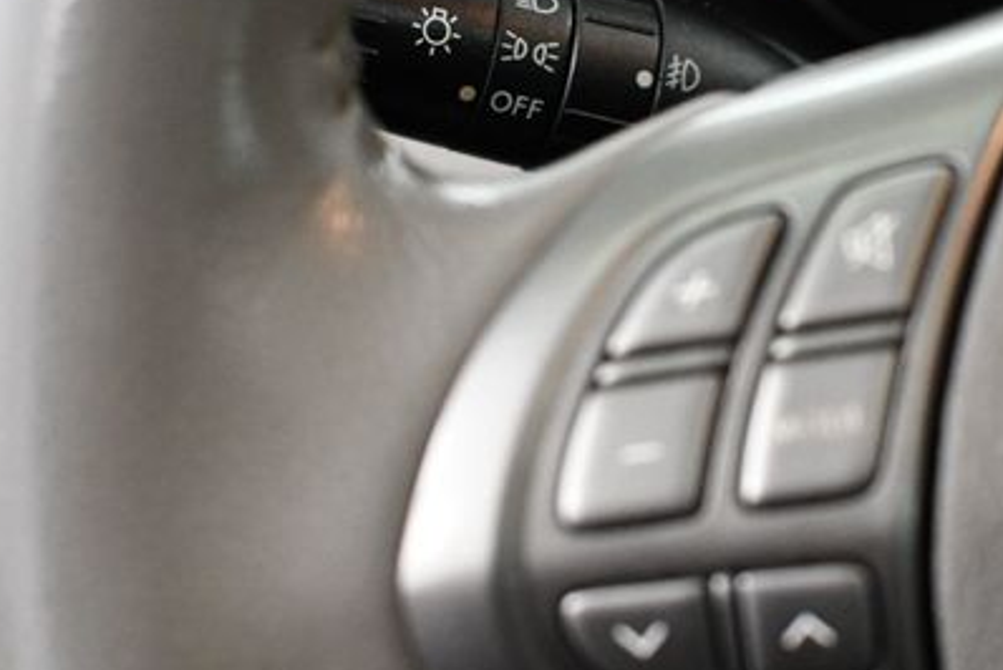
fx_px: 2063
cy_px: 380
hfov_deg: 27.0
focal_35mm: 74
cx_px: 726
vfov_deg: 18.4
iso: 2500
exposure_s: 1/125
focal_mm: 23
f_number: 3.8
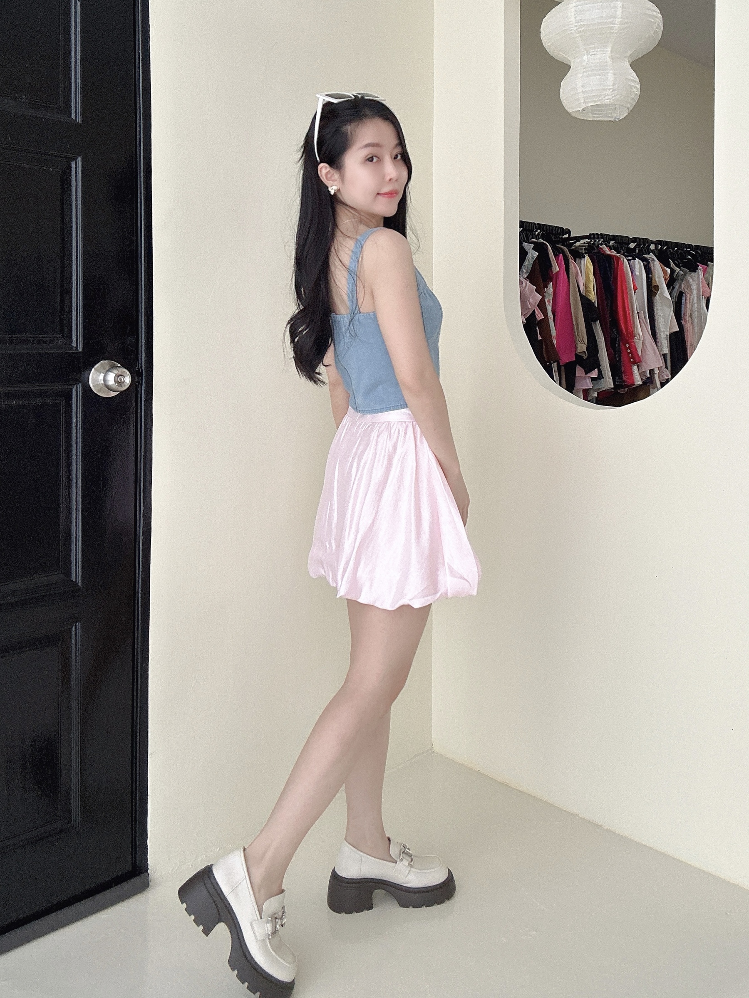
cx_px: 374
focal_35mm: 23
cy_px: 499
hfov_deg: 58.9
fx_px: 664
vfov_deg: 73.9
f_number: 1.9
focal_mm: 2.69
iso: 80
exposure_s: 1/98
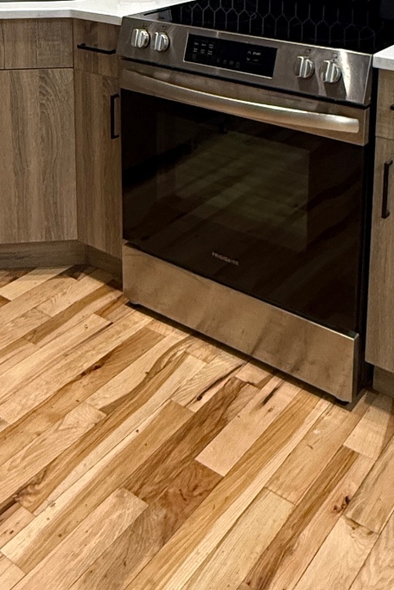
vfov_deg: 38.4
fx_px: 755
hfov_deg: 29.2
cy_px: 11
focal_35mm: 46
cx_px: 175
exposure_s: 1/60
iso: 500
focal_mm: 2.22
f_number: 2.2
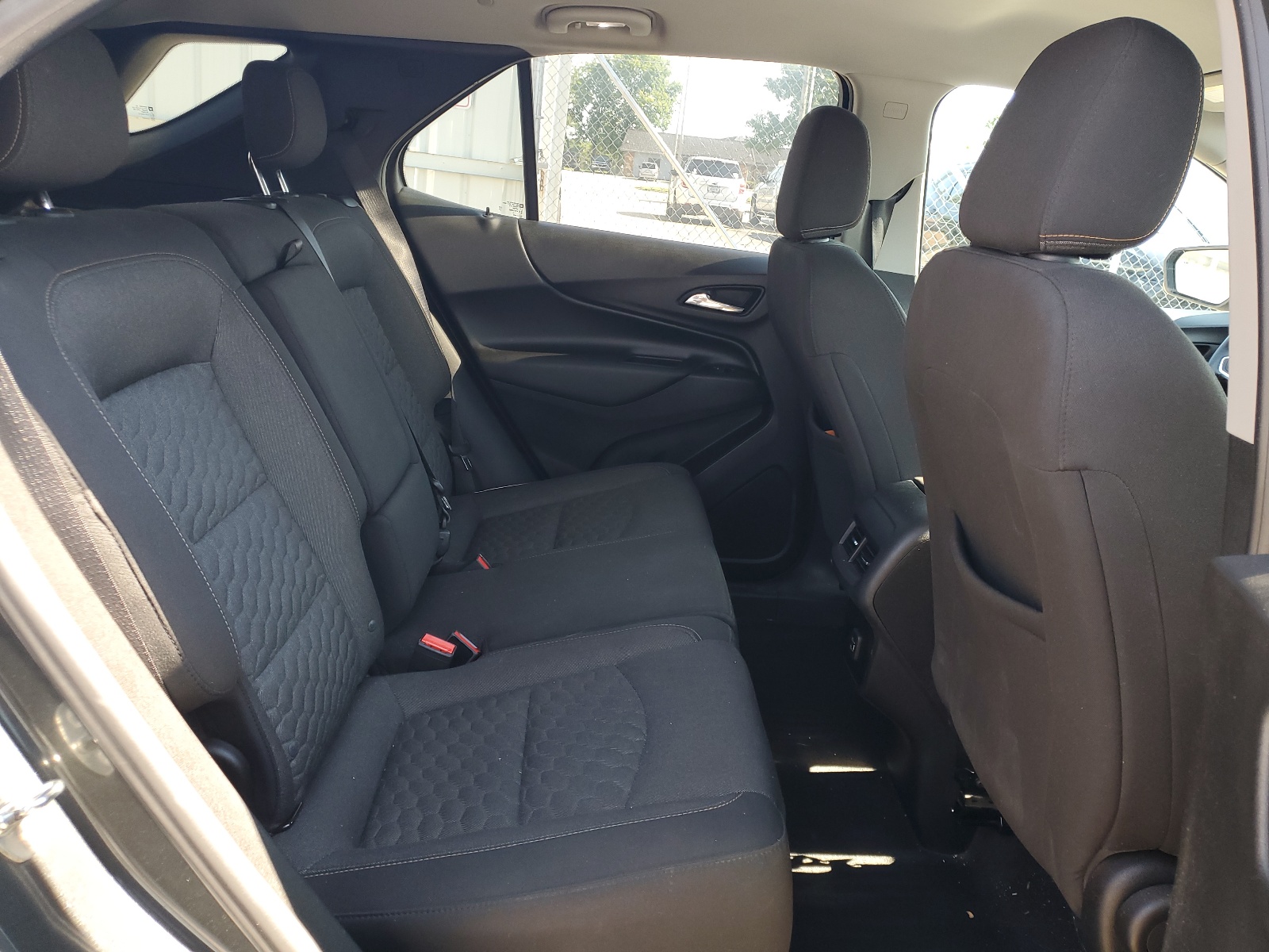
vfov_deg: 53.1
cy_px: 476
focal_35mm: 26
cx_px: 634
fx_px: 953
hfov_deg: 67.3
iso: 62
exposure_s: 1/120
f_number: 1.5
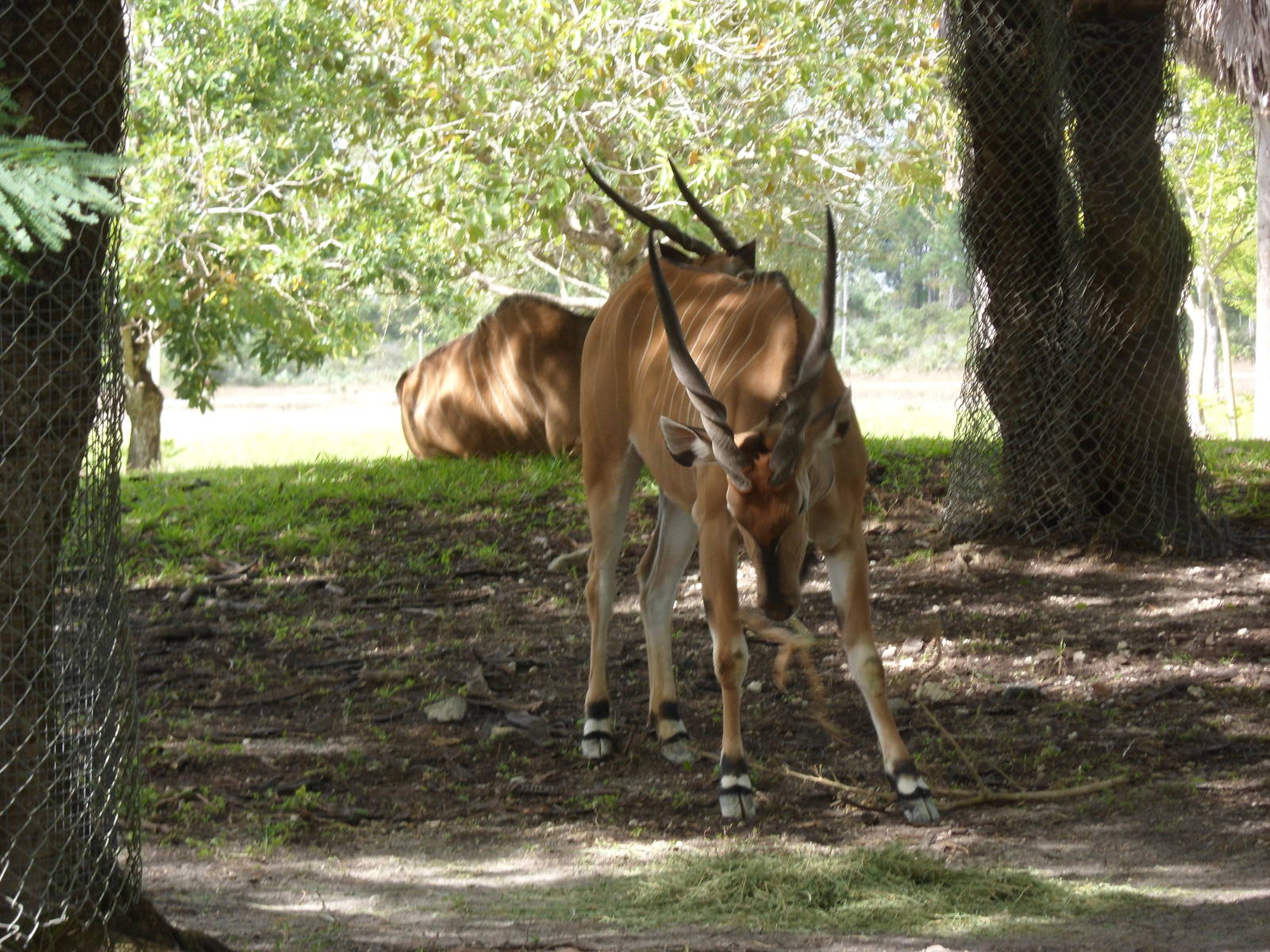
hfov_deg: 9.8
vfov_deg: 7.4
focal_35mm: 201
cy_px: 476
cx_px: 635
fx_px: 7374
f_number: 5.6
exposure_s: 1/60
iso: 80
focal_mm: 36.2
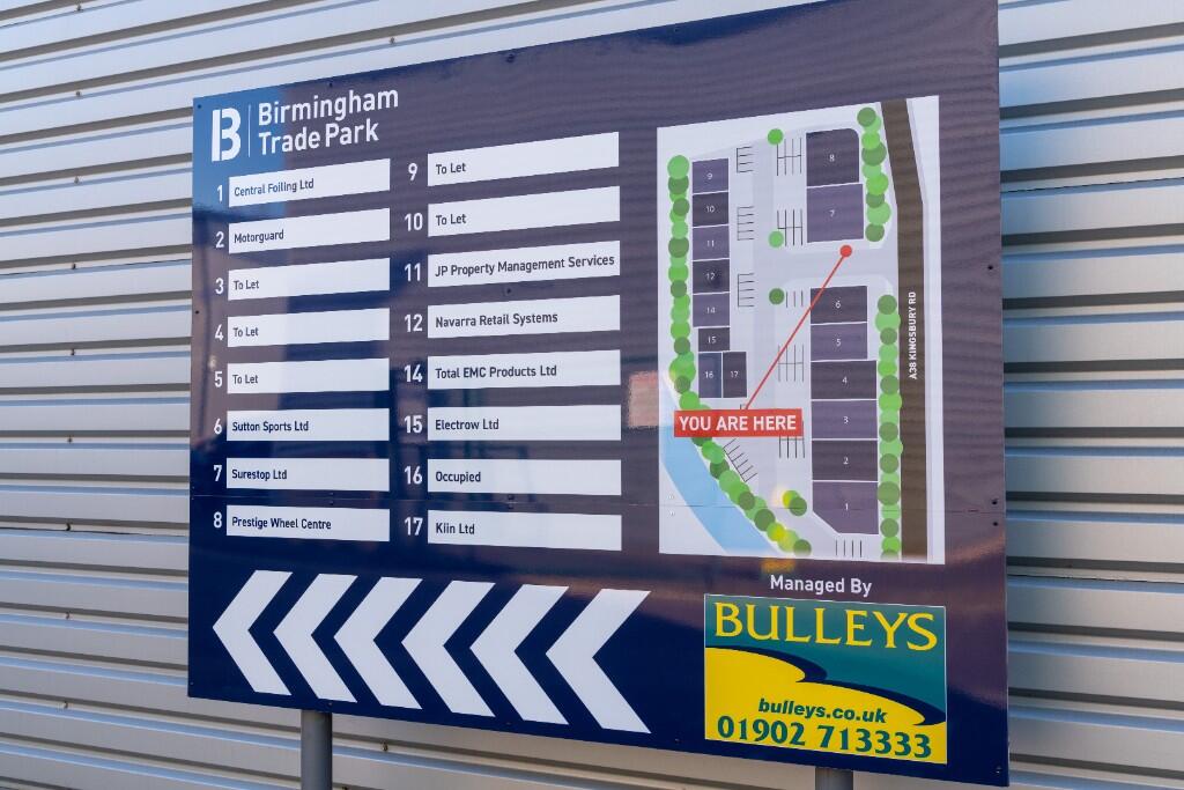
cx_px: 592
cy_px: 395
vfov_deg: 30.5
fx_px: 1447
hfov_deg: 44.5
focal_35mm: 44
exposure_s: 1/50
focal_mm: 44
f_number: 8
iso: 64
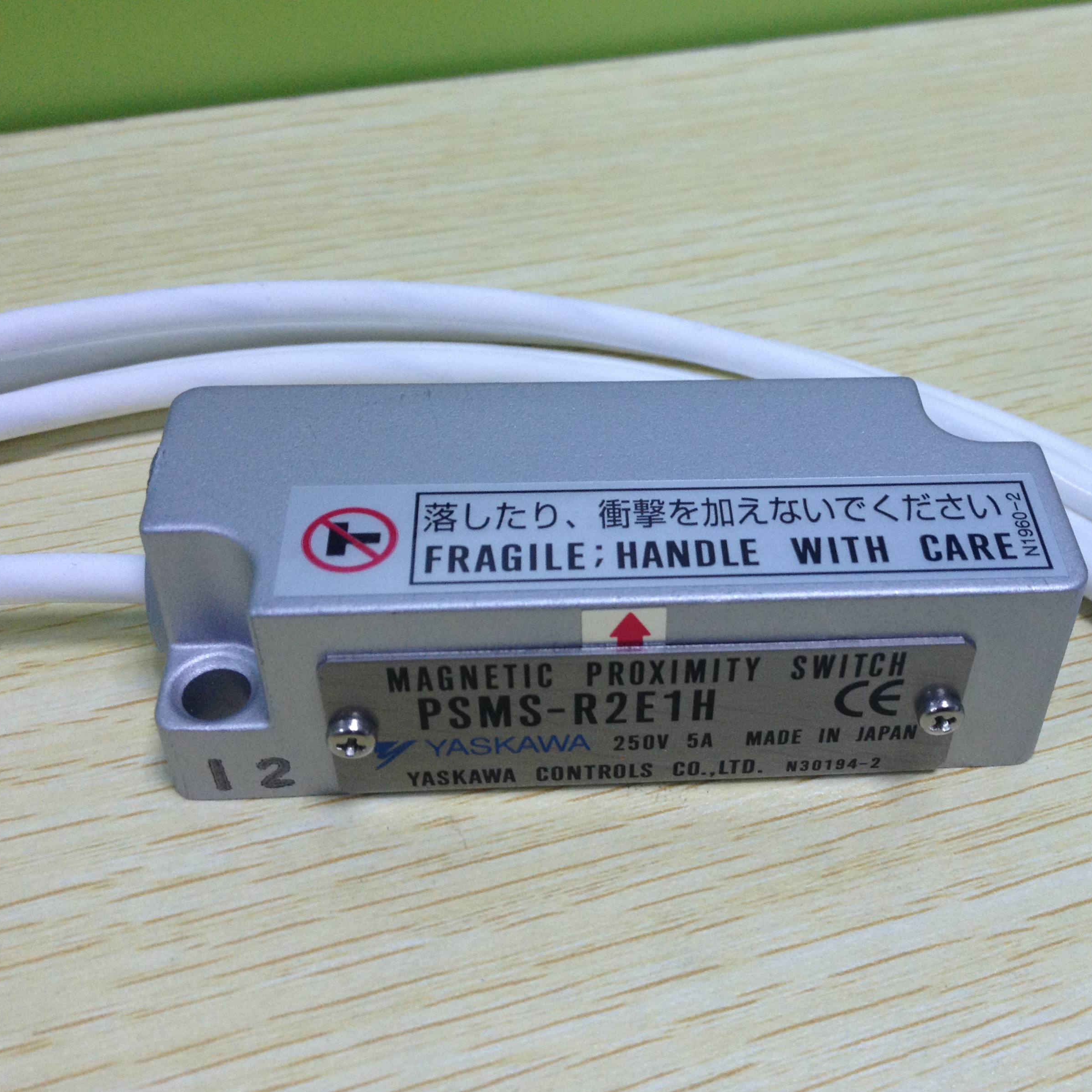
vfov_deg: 40.0
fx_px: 1499
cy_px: 555
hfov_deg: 39.6
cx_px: 720
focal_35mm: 42
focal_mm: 4.28
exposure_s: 1/20
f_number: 2.4
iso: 100
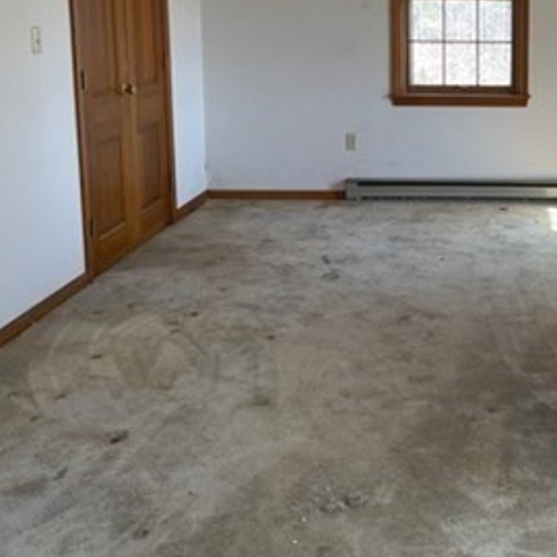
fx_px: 928
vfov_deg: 32.5
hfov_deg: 32.0
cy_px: 113
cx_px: 489
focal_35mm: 51
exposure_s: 1/121
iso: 50
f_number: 1.6
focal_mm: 5.1
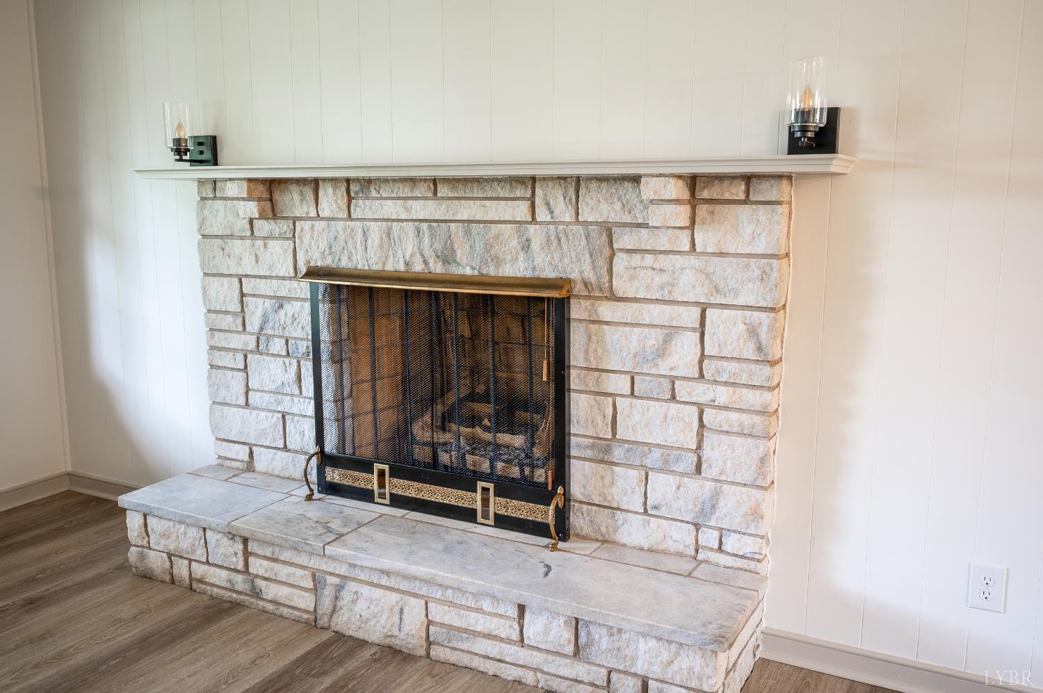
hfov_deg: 62.0
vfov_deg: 43.5
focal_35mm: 30
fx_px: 868
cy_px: 346
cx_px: 522
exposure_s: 1/5
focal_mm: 30
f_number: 4
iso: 200
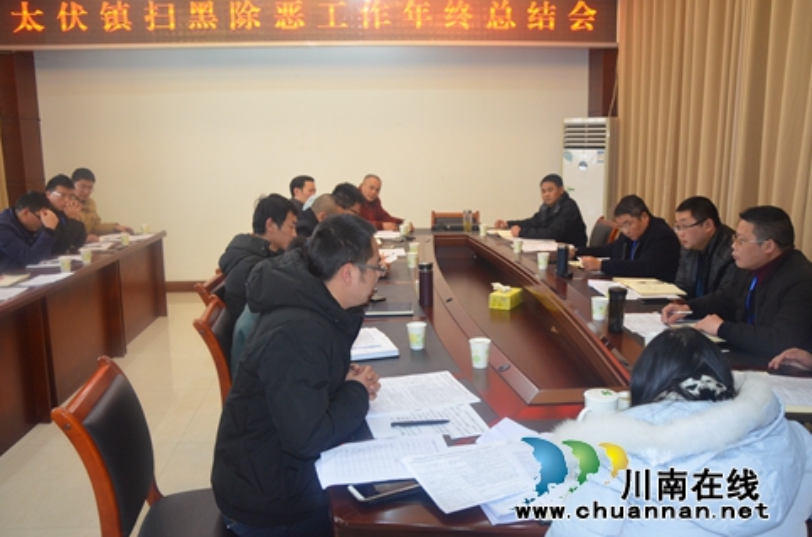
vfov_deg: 46.2
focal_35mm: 28
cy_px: 263
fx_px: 630
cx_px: 394
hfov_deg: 65.6
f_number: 3.5
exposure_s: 1/60
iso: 1250
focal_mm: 18
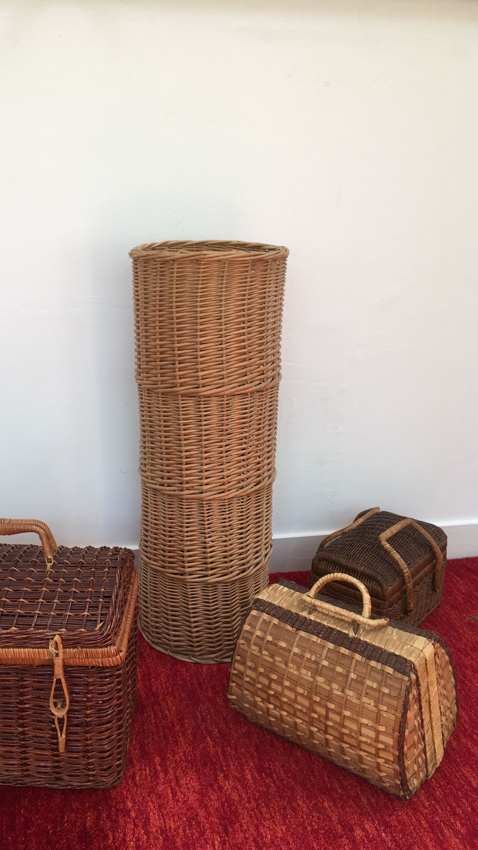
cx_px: 176
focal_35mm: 32
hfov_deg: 36.4
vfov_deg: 61.0
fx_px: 721
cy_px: 424
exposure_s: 1/50
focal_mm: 4.15
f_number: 2.2
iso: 32
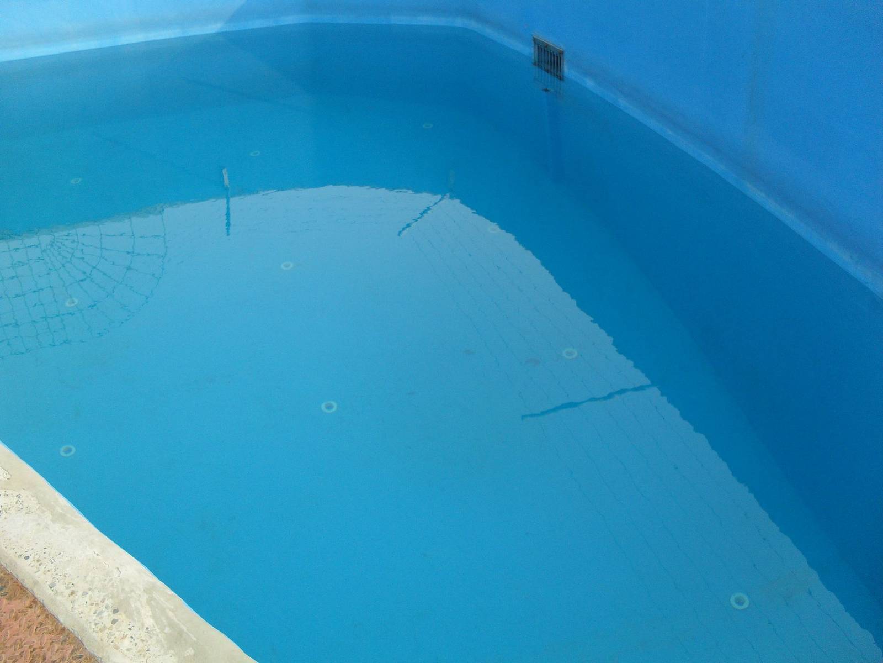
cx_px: 442
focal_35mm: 35
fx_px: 893
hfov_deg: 52.6
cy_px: 332
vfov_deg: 40.7
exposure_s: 1/350
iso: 100
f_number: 3.2
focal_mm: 6.3
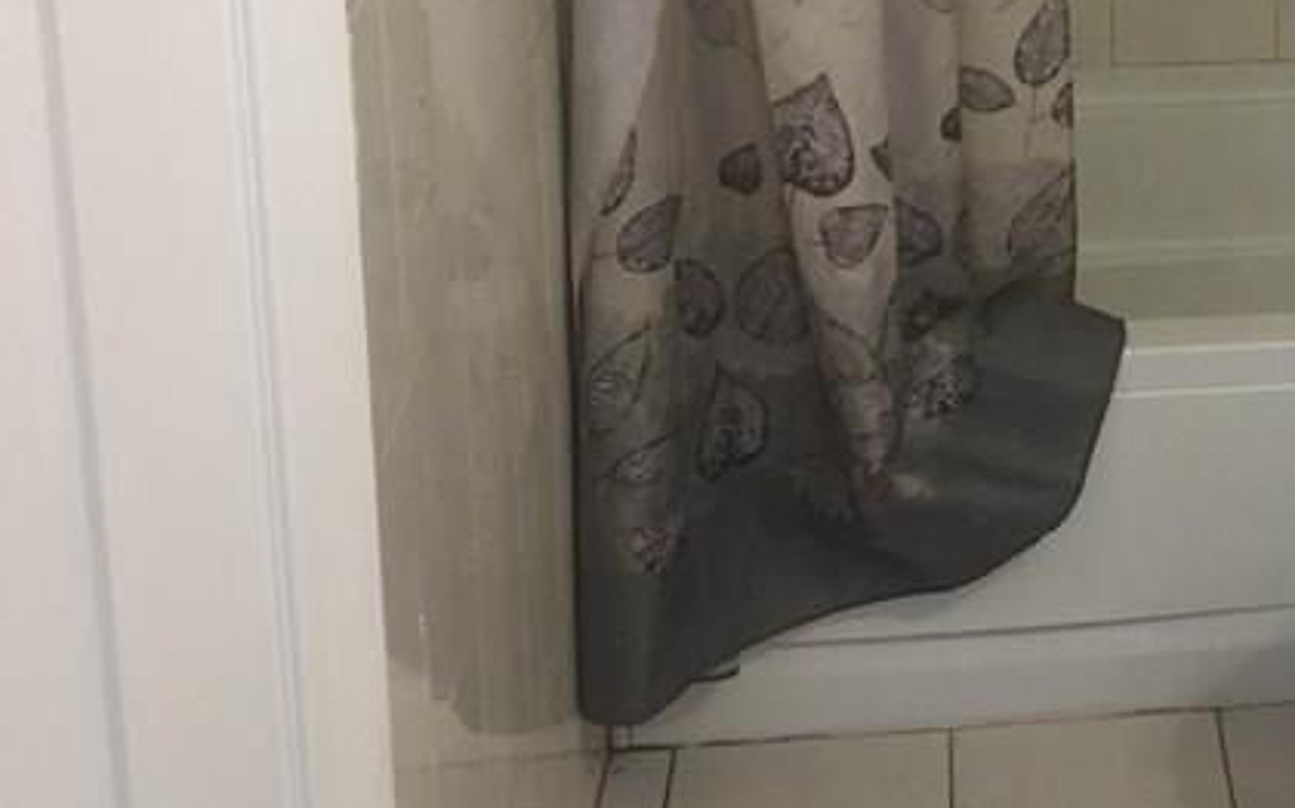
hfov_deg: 25.8
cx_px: 1357
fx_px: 2646
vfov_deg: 16.6
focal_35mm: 75
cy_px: -163
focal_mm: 4.15
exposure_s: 1/30
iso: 125
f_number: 2.2
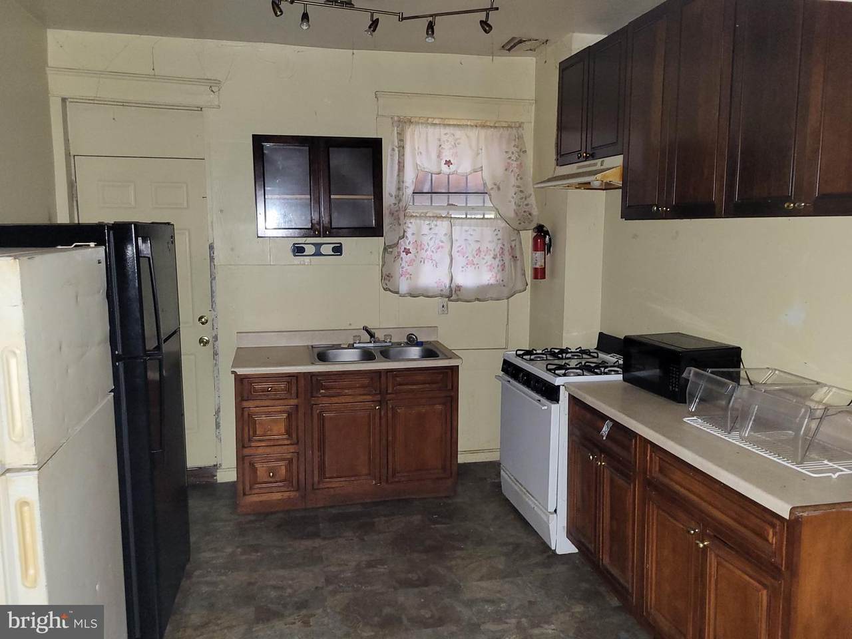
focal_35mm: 26
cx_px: 426
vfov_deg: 53.1
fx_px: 640
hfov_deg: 67.3
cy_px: 320
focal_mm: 5.4
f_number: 1.8
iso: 320
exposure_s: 1/9.99
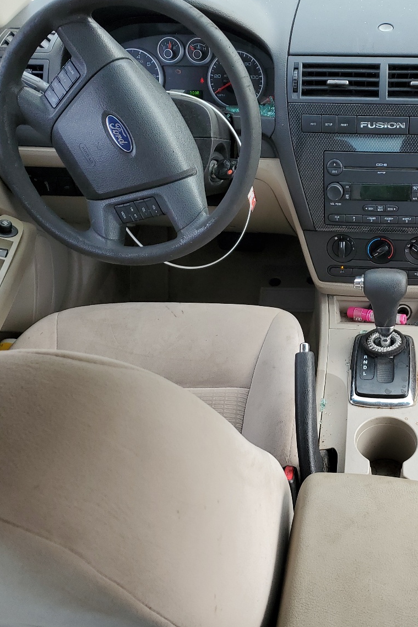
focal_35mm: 38
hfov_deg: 33.5
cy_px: 305
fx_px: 662
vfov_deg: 50.7
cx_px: 360
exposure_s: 1/333
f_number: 1.5
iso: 50
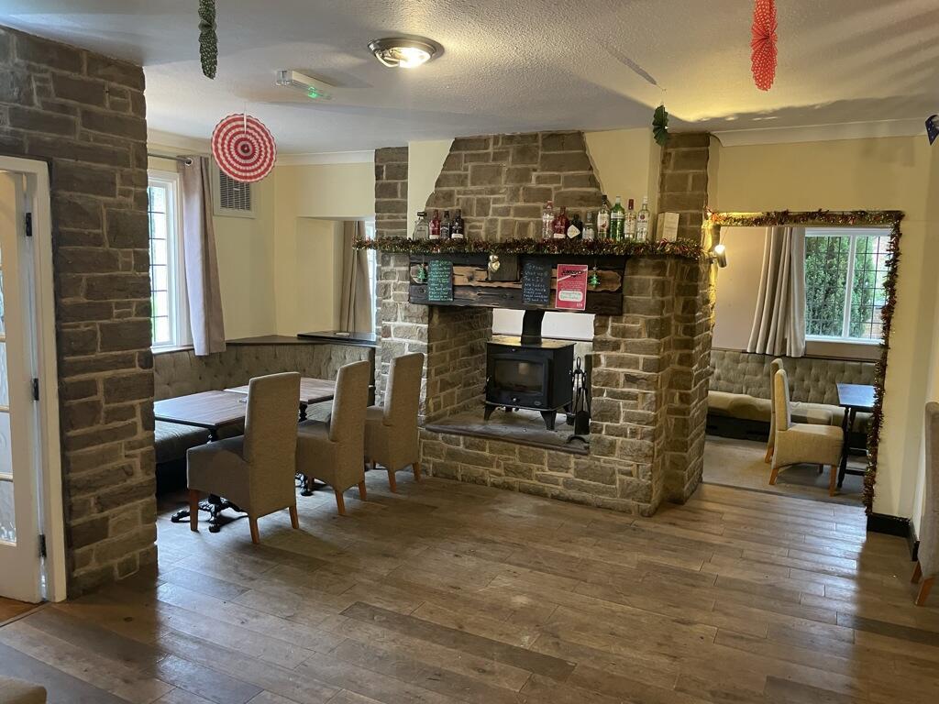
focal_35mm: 26
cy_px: 352
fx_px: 705
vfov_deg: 53.1
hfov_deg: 67.3
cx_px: 470
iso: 500
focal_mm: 4.2
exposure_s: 1/50
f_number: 1.6
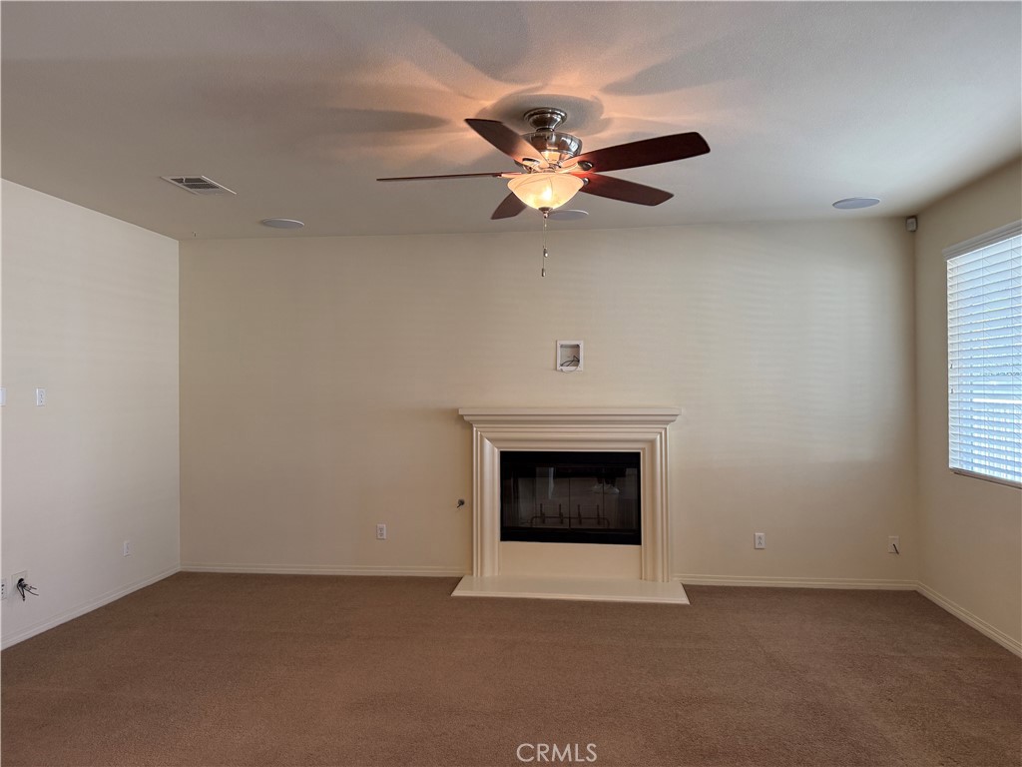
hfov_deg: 71.6
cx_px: 511
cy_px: 384
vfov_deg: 56.8
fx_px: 709
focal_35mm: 24
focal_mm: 6.76
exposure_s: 1/120
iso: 200
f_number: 1.78
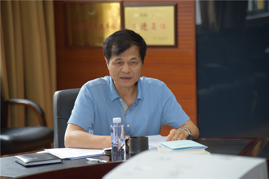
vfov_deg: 11.4
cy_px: 90
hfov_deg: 17.1
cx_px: 134
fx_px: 897
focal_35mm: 120
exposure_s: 1/125
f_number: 4
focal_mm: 120
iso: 2000
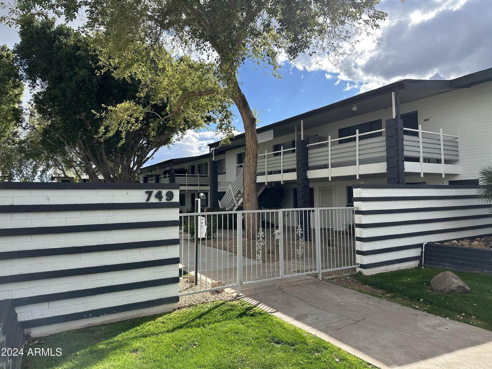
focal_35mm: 24
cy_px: 184
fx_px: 341
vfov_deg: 56.8
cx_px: 246
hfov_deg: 71.6
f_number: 1.78
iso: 80
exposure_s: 1/3247
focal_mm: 6.86
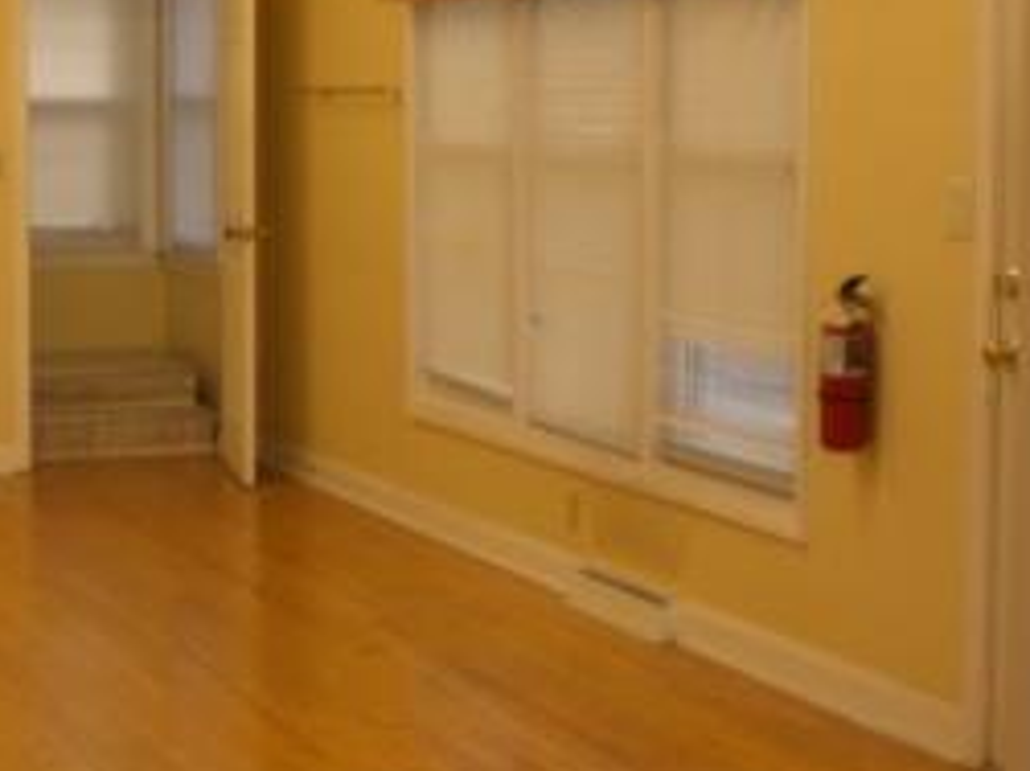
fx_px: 2885
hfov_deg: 20.0
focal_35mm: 97
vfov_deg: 15.2
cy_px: 406
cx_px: 217
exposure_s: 1/100
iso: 100
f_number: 3.1
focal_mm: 6.3
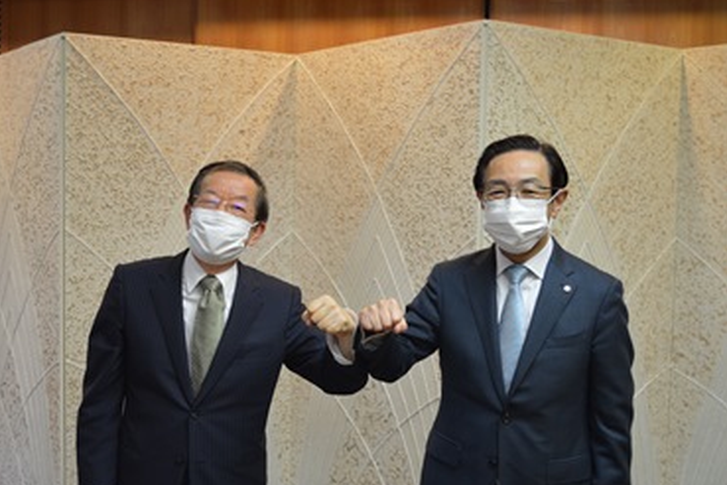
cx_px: 285
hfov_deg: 44.2
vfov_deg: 30.4
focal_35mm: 44
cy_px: 286
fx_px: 888
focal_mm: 24
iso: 400
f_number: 4
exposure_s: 1/30
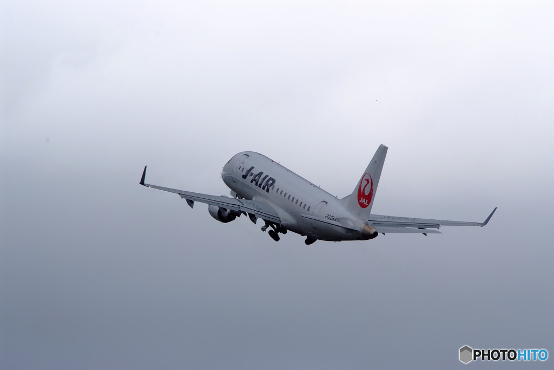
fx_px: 9242
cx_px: 277
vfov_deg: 2.3
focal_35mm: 600
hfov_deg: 3.4
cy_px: 185
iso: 640
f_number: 14
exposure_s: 1/570
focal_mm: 400
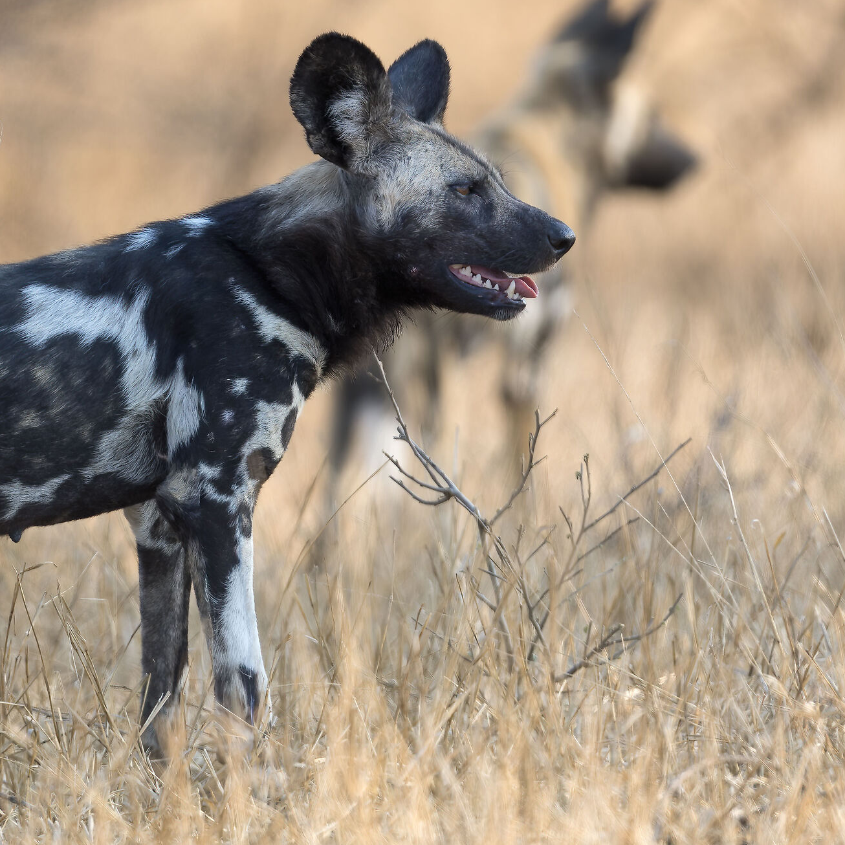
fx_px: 21569
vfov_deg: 2.2
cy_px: 329
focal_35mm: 781
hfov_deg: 2.2
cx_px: 134
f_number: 4
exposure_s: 1/2500
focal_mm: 500
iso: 720
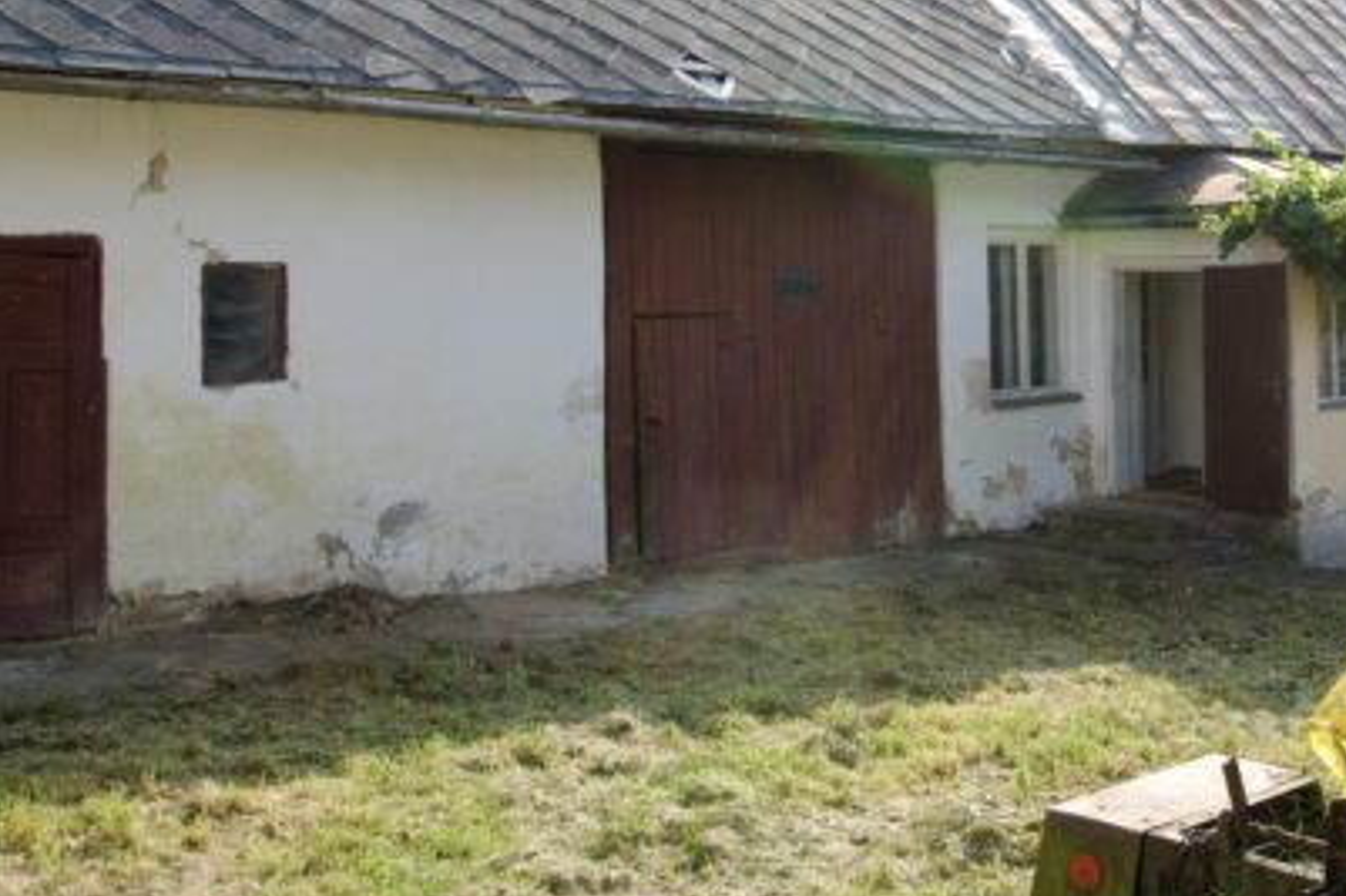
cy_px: 292
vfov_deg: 29.0
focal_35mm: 46
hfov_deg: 42.1
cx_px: 906
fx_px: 1719
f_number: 14
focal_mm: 16
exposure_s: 1/200
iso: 250
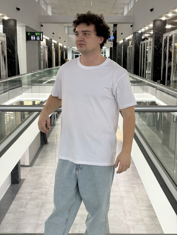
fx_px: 355
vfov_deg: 36.8
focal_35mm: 52
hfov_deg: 28.0
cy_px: 118
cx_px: 88
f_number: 1.6
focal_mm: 5.96
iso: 50
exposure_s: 1/60
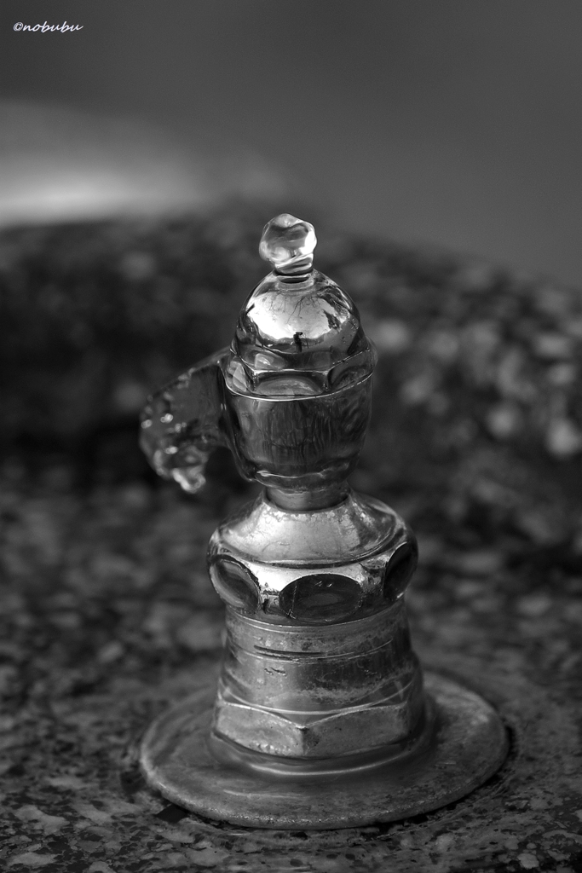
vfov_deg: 4.6
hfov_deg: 3.1
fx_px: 10908
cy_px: 436
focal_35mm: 450
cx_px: 291
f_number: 5.6
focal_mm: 300
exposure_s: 1/250
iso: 400
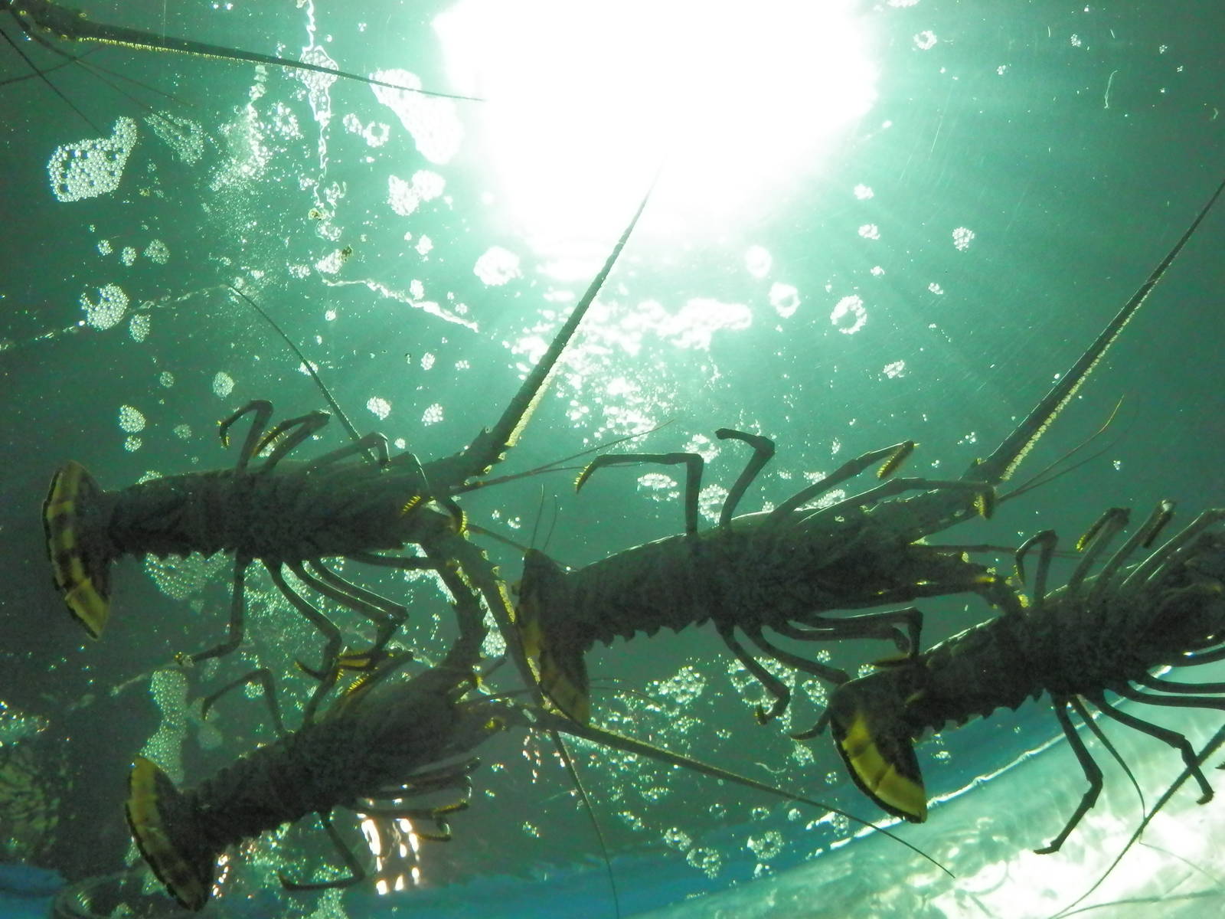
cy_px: 460
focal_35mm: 80
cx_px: 612
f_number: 4.6
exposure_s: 1/320
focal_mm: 14.4
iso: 800
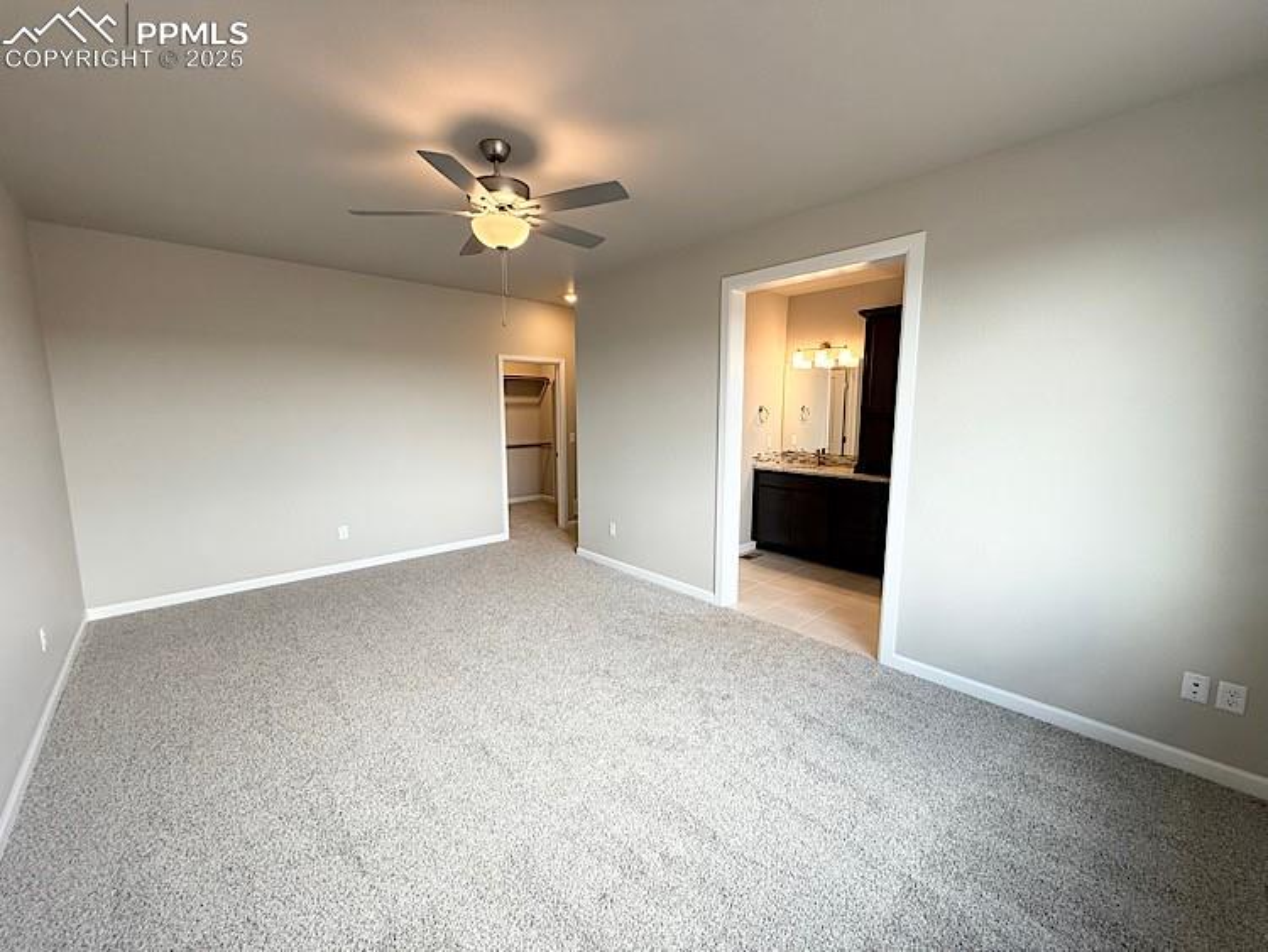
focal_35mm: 14
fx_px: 513
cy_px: 476
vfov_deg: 85.7
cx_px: 634
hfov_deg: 102.0
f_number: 2.2
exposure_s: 1/120
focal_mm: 2.22
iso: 100
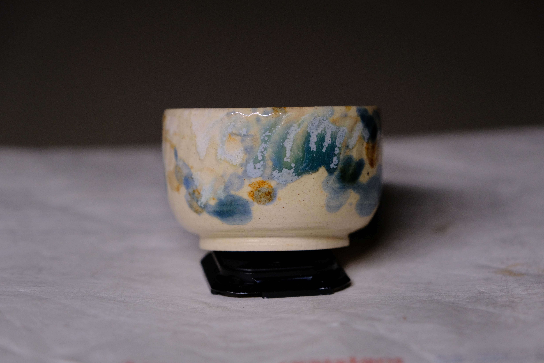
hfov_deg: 17.1
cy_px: 182
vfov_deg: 11.4
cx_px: 272
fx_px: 1813
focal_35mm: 120
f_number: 4
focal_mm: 80
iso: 1000
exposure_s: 1/280
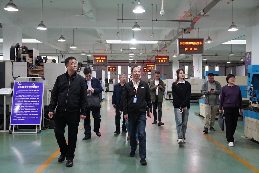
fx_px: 270
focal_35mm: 38
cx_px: 130
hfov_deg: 51.3
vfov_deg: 35.5
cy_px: 86
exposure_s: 1/160
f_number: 4
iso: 5000
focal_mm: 25
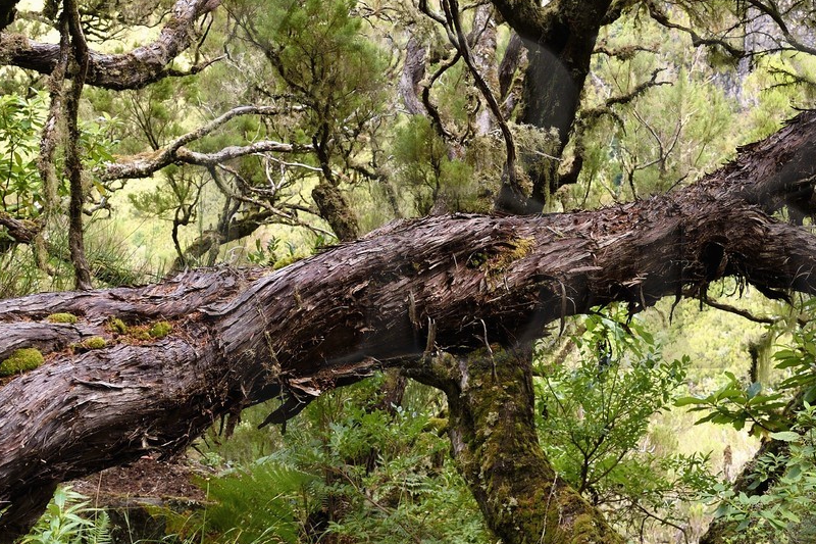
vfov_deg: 28.0
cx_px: 613
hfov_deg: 40.0
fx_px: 1088
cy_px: 203
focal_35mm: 48
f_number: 8
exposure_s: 1/50
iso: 200
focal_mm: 24
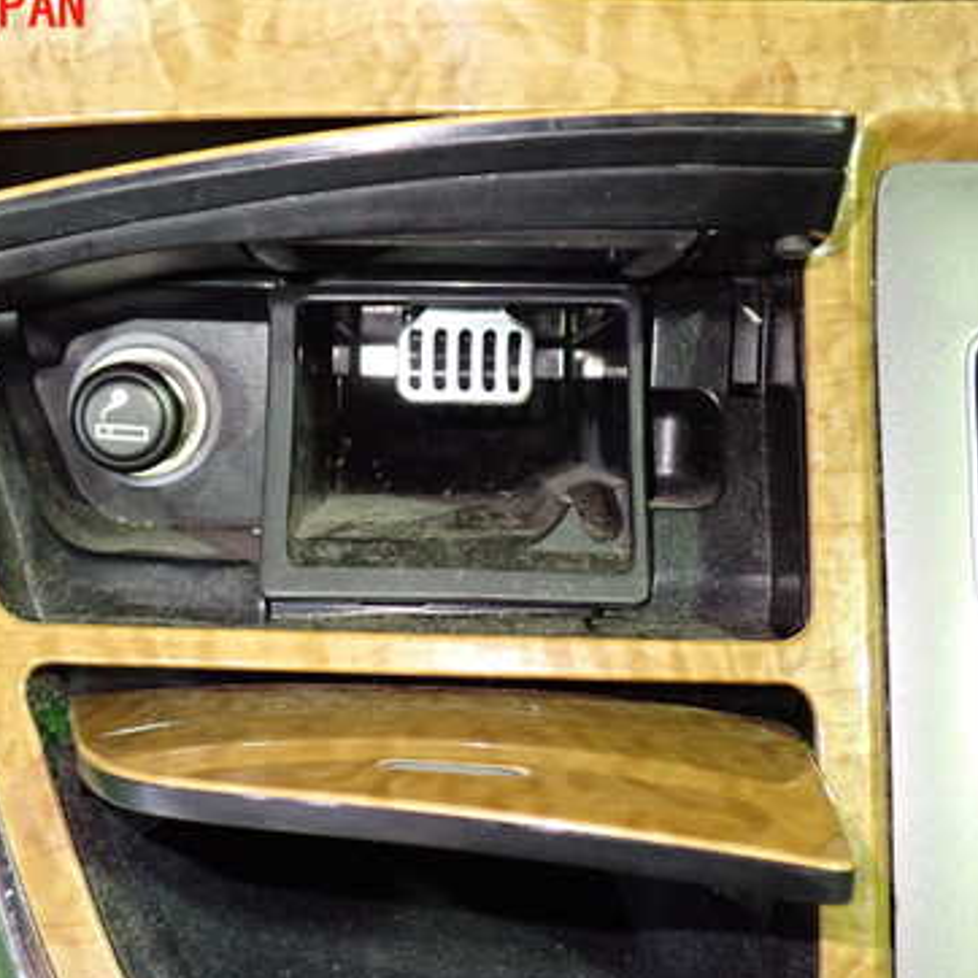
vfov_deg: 38.2
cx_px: 405
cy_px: 584
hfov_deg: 38.2
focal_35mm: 44
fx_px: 1406
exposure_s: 1/30
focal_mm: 5.4
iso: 640
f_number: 2.3
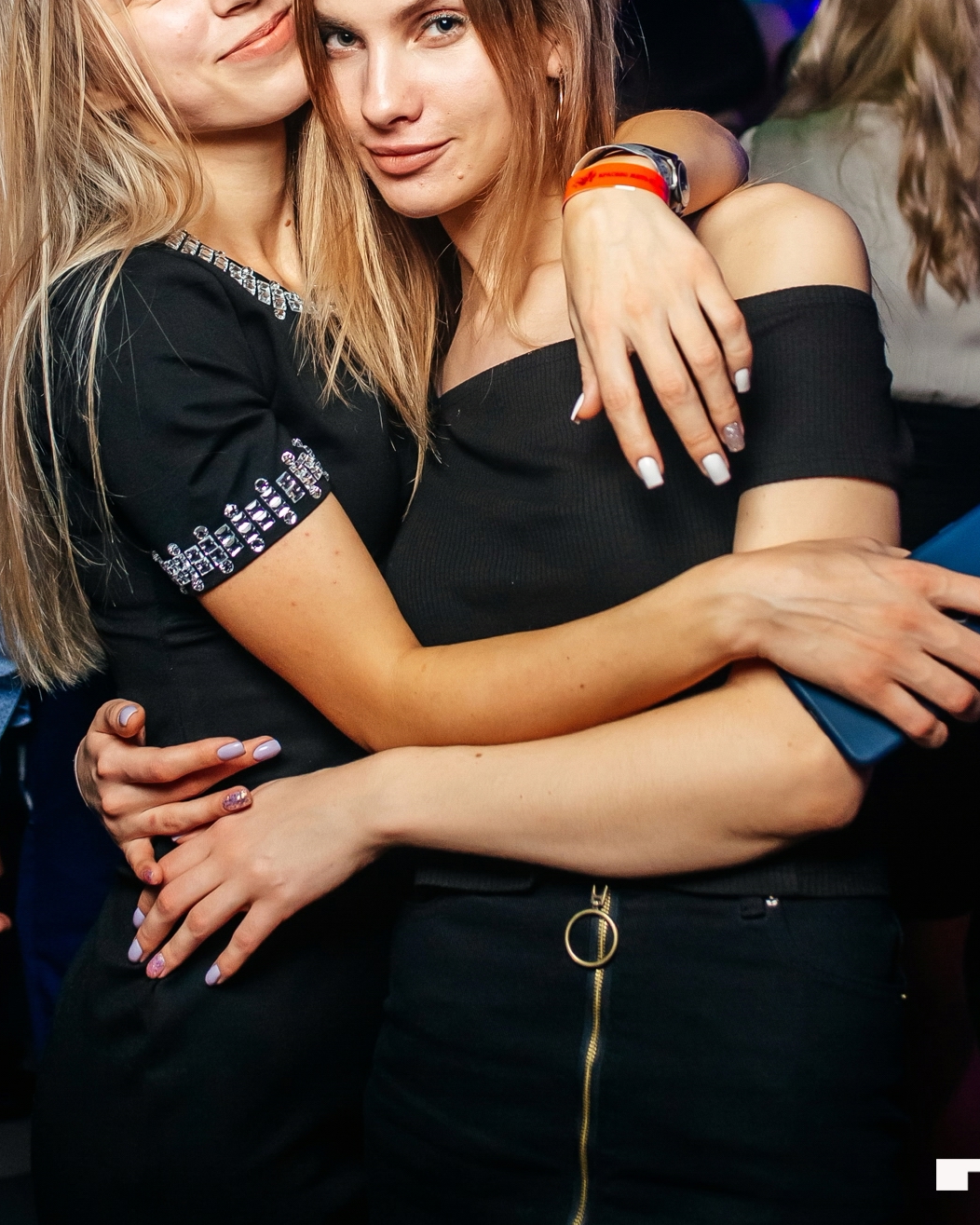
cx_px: 442
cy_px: 408
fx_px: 1740
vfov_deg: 38.3
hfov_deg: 31.4
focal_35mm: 48
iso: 1600
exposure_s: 1/50
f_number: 3.5
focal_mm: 35
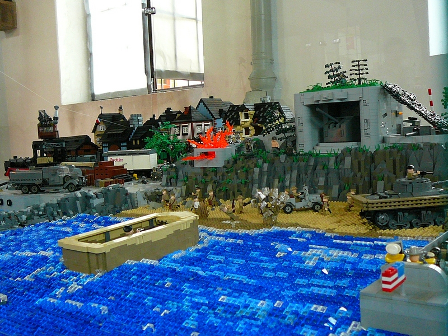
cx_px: 224
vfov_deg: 35.1
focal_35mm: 41
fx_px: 531
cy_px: 168
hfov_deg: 45.8
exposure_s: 1/8
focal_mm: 5.2
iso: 200
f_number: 2.8
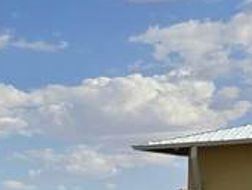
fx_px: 1261
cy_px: 362
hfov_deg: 8.8
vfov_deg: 8.2
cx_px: -565
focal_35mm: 173
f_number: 1.7
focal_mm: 6.3
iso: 12
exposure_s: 1/1108
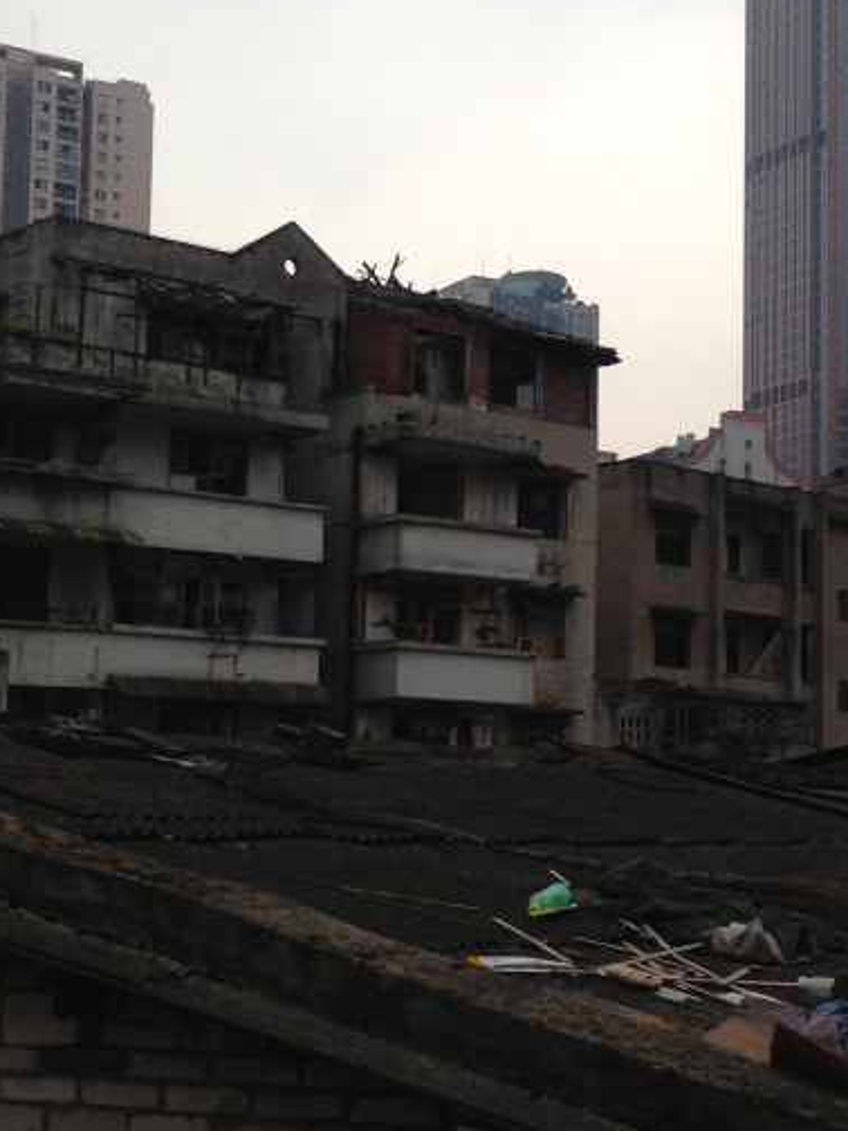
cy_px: 583
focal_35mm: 67
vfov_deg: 29.0
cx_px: 781
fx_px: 2188
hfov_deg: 21.4
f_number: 2.4
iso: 50
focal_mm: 4.13
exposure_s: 1/366
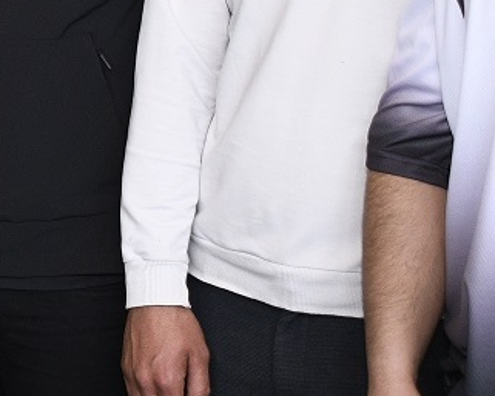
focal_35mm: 110
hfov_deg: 16.0
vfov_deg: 13.9
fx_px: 1612
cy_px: 32
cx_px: -251
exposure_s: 1/250
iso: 800
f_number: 3.5
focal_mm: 18
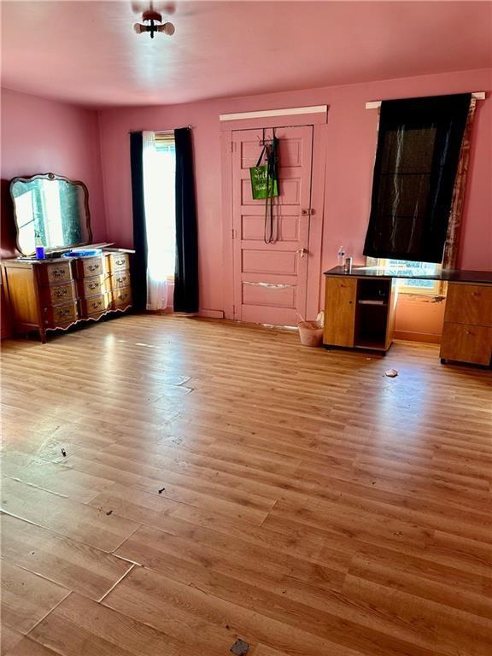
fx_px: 455
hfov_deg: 56.8
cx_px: 246
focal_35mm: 24
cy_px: 328
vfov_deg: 71.6
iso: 125
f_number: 1.78
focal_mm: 6.86
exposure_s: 1/121
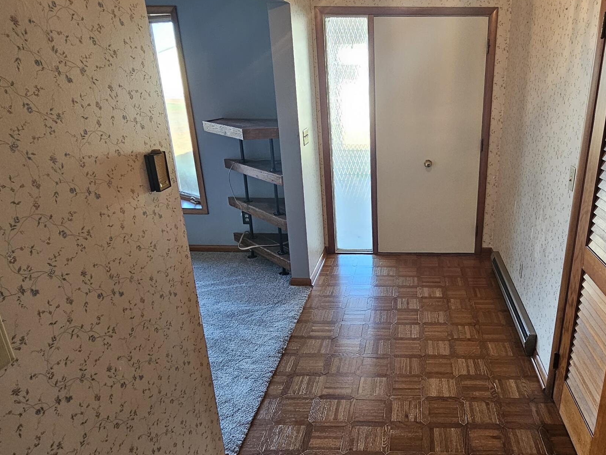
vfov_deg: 56.7
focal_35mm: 24
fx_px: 420
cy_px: 248
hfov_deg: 69.8
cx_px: 397
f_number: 2.2
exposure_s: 1/60
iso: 160
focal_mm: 2.2
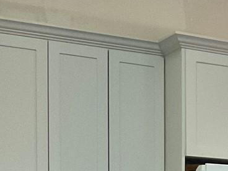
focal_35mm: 126
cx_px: 416
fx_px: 830
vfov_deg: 11.0
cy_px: 305
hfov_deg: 13.9
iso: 250
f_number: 1.8
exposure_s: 1/60
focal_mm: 3
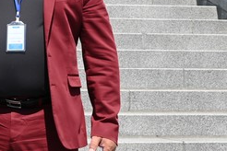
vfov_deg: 10.9
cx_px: -52
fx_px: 788
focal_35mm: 125
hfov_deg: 15.7
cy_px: 27
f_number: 7.1
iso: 100
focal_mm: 16
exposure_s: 1/400
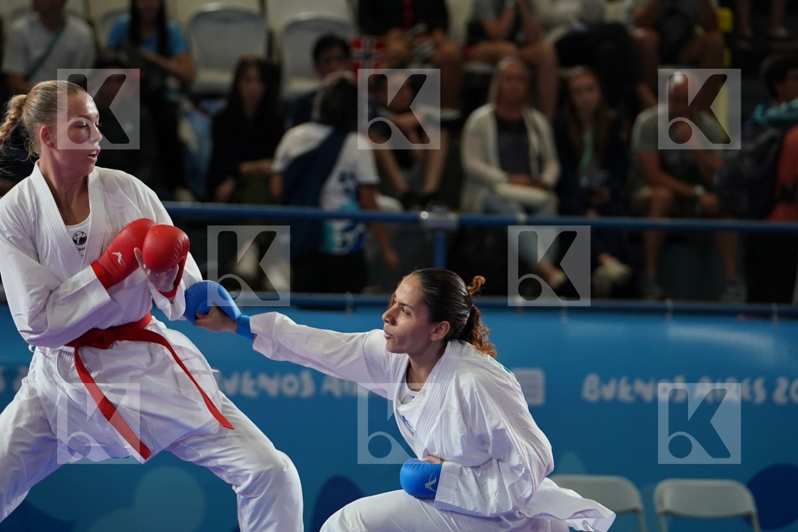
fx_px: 4788
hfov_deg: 9.5
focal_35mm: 216
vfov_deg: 6.4
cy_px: 266
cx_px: 399
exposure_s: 1/1000
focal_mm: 144
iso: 1000
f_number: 2.8
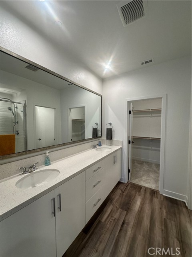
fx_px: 104
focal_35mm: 14
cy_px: 128
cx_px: 96
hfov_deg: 85.7
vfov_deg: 102.1
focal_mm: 2.22
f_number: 2.2
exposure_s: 1/120
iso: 160
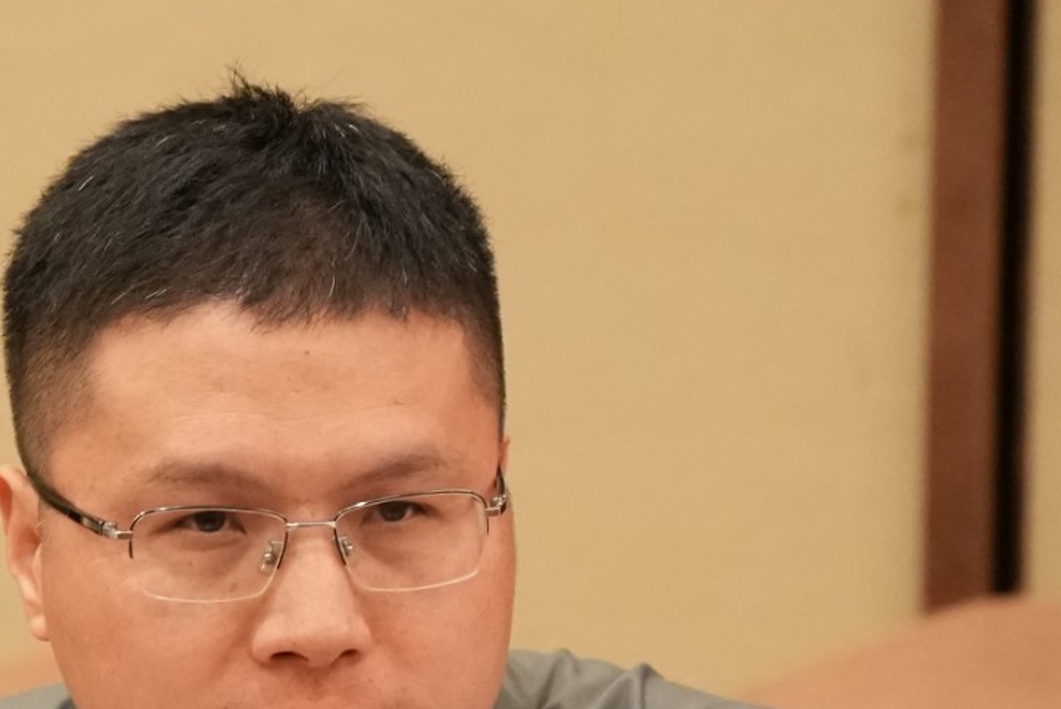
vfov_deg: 3.1
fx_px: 12916
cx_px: 292
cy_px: 926
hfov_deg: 4.7
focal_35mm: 438
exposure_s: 1/125
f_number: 6.3
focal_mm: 165
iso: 12800
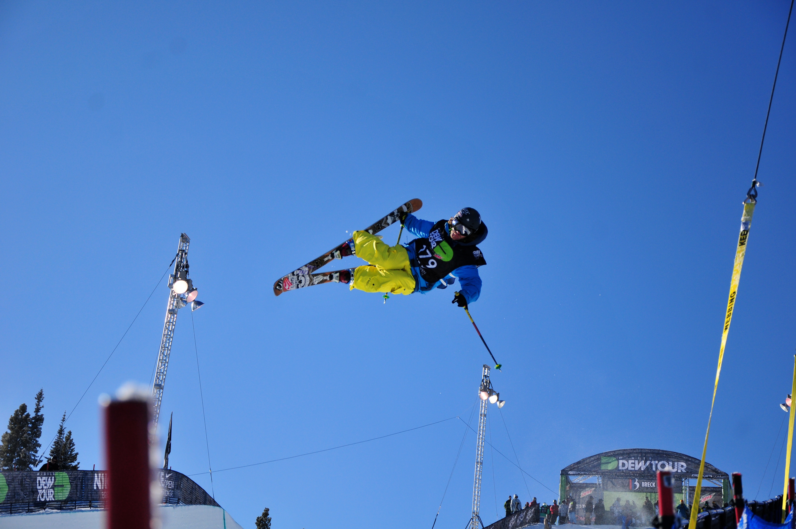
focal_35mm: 75
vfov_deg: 18.1
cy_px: 264
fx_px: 1656
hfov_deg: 27.0
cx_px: 398
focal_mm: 50
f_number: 5
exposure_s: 1/2500
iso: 320
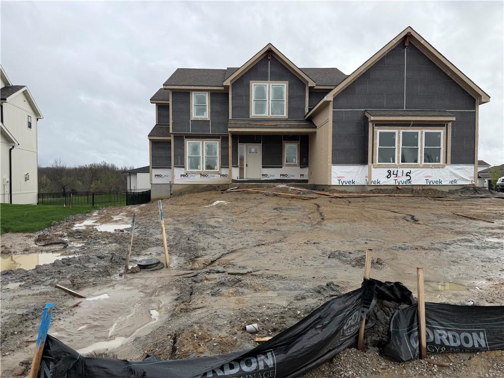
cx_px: 252
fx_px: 349
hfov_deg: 71.6
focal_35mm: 24
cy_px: 189
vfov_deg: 56.8
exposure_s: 1/4673
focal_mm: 6.76
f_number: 1.78
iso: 100
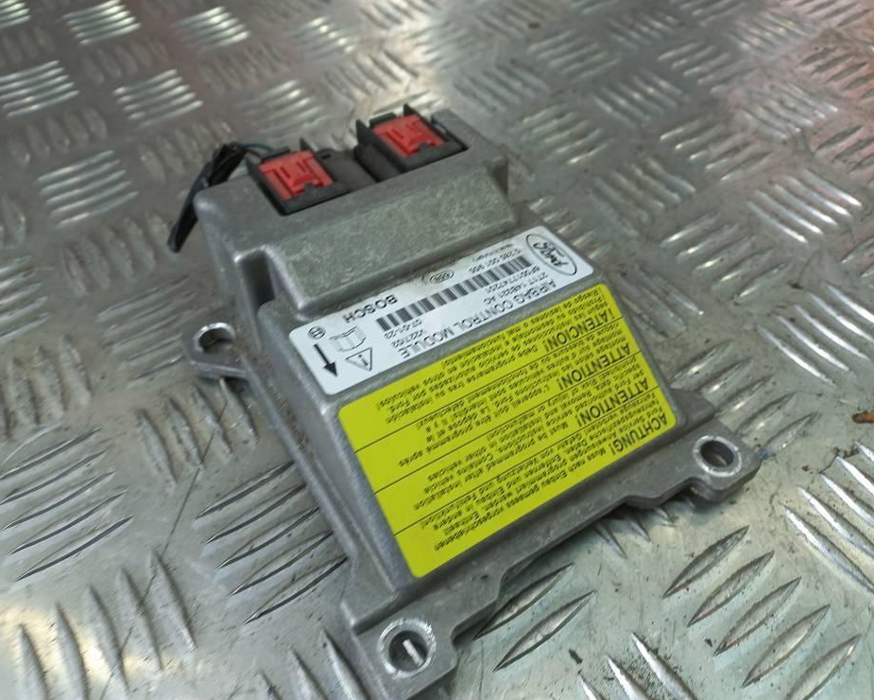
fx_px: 698
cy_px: 347
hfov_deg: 64.1
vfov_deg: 53.2
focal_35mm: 27
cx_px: 440
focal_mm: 4.6
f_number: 1.8
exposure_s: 1/50
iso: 40
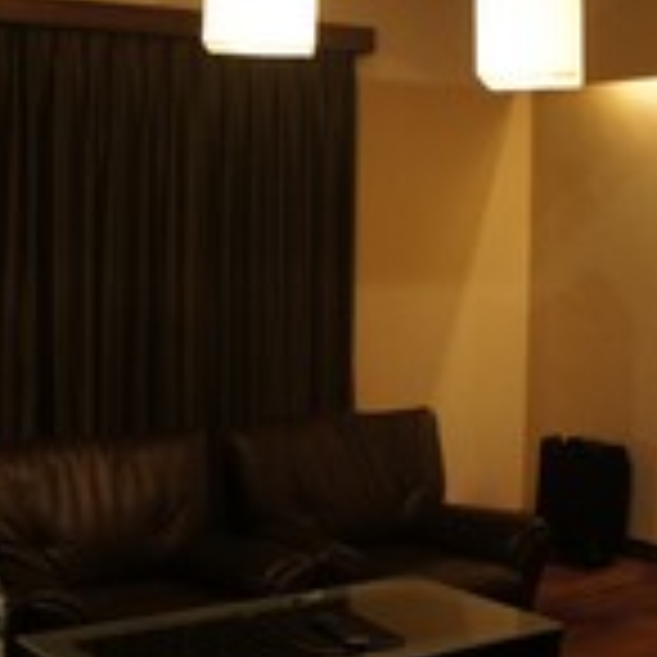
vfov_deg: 27.3
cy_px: 306
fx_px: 1353
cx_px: 261
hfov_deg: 27.2
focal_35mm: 63
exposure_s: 1/30
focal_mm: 18
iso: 1000
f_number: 3.5
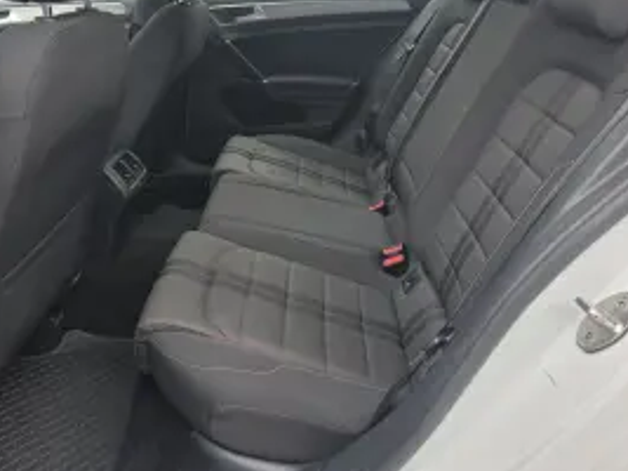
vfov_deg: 45.0
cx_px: 256
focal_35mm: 31
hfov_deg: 58.0
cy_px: 174
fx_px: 562
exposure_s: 1/180
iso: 64
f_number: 1.7
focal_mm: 6.3
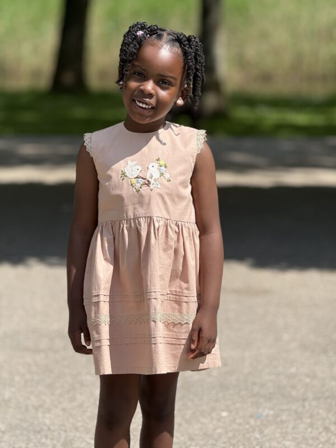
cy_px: 224
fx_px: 1553
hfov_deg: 12.3
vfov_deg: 16.4
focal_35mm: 120
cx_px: 168
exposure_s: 1/1186
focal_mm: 15.66
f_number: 2.8
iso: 50
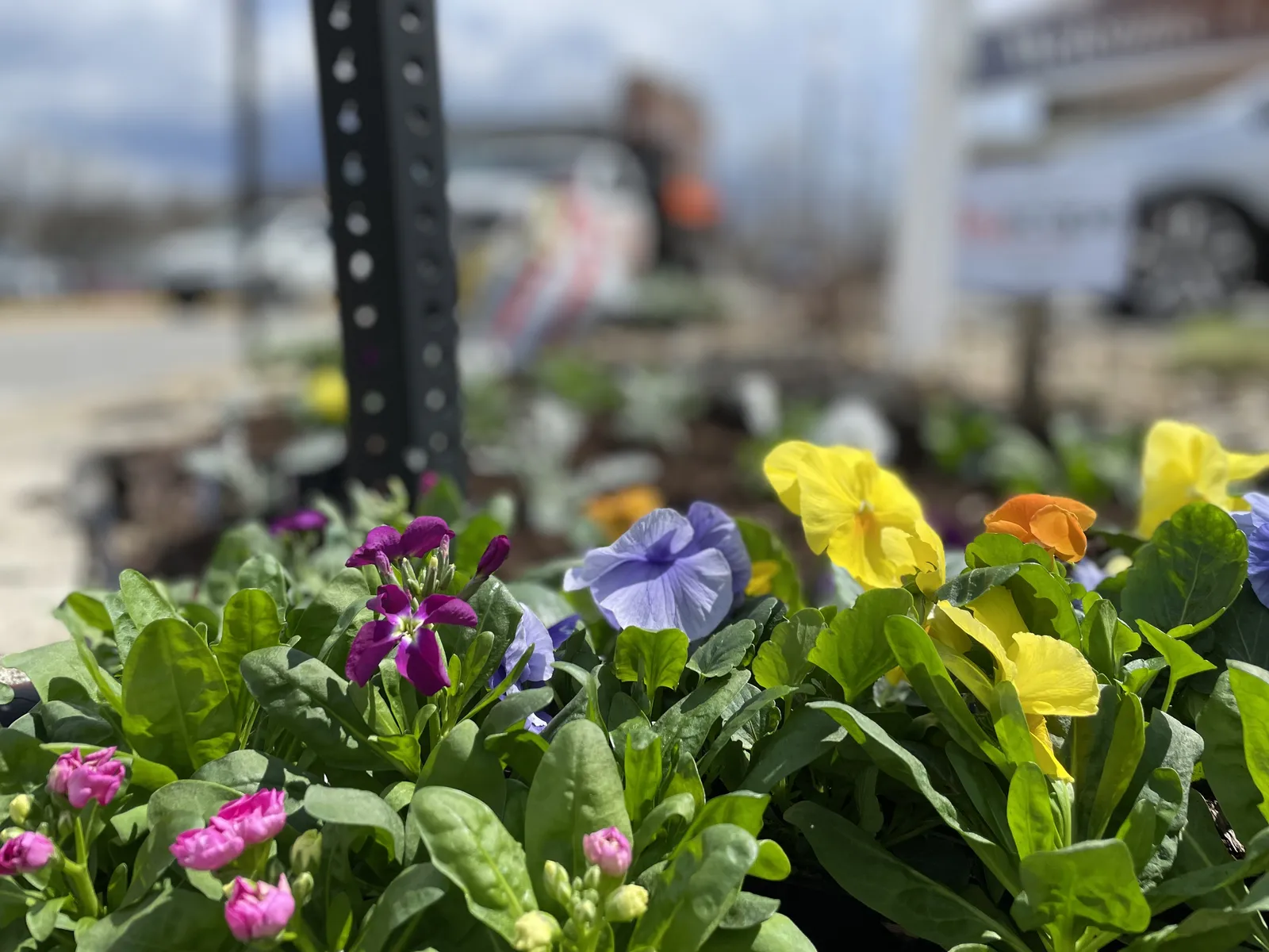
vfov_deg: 53.1
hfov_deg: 67.3
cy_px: 476
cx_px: 634
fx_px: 953
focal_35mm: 26
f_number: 1.6
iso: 50
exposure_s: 1/4292
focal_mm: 4.2
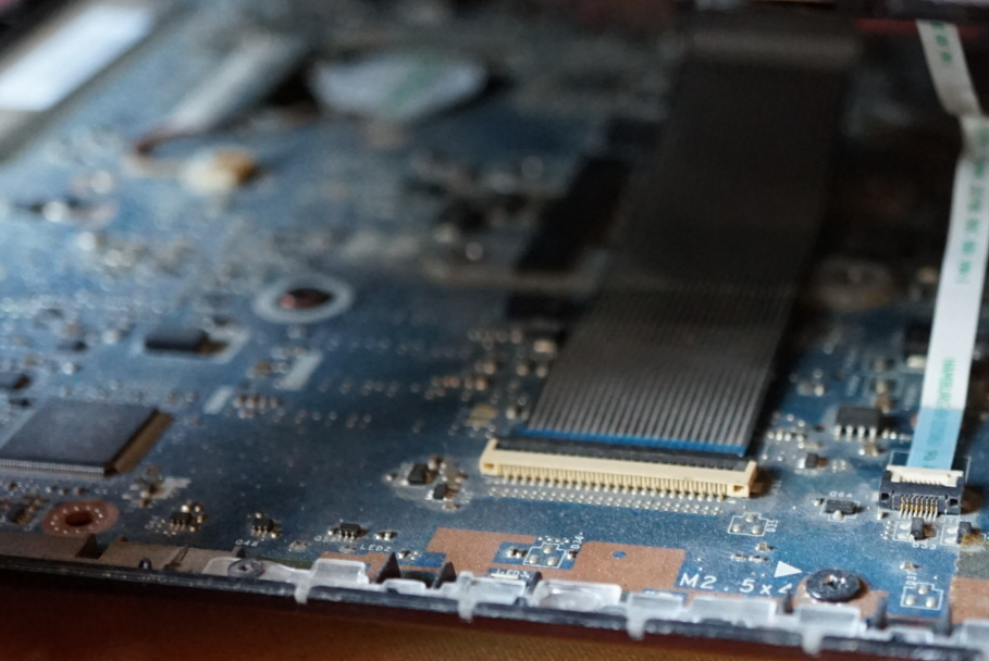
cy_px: 434
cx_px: 643
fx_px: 2200
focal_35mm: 80
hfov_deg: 25.2
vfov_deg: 17.1
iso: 2000
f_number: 3.5
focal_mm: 30
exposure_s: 1/60
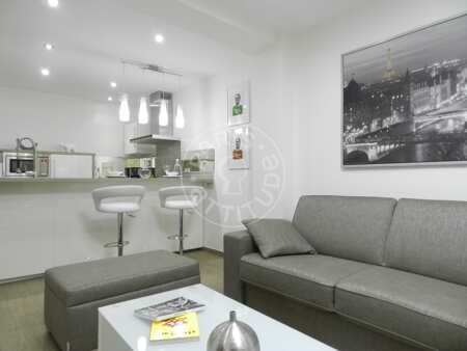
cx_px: 234
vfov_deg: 58.9
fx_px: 310
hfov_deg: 73.9
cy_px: 176
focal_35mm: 23
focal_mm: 4
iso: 400
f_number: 3.4
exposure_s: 1/25
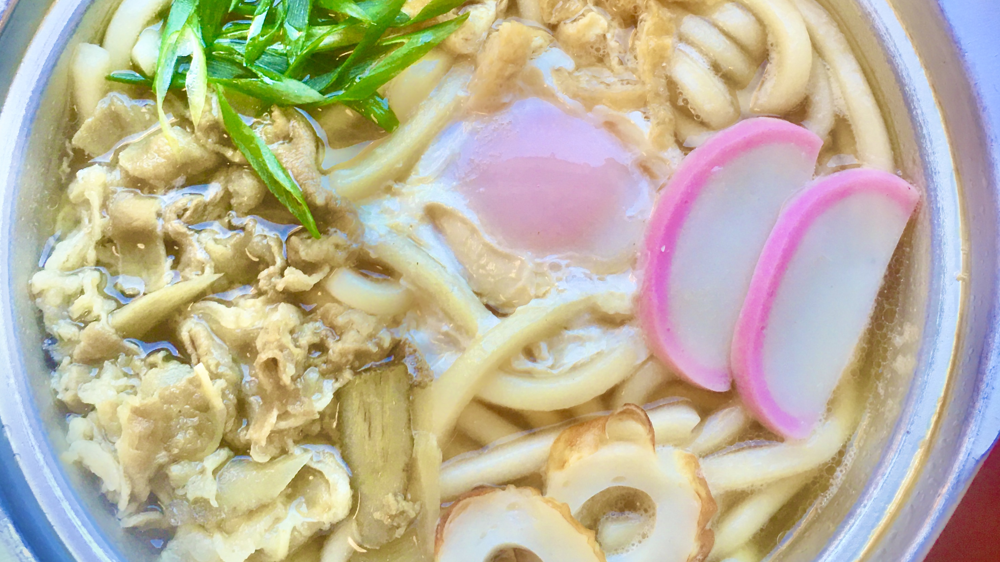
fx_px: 1140
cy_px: 150
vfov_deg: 27.4
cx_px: 506
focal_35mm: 43
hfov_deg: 47.4
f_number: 2.2
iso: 25
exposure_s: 1/40
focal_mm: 4.15
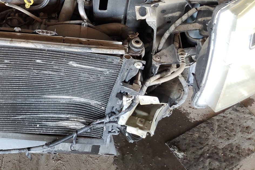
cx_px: 38
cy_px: 9
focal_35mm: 46
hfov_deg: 40.3
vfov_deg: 27.9
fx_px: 326
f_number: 1.5
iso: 145
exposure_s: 1/60.2
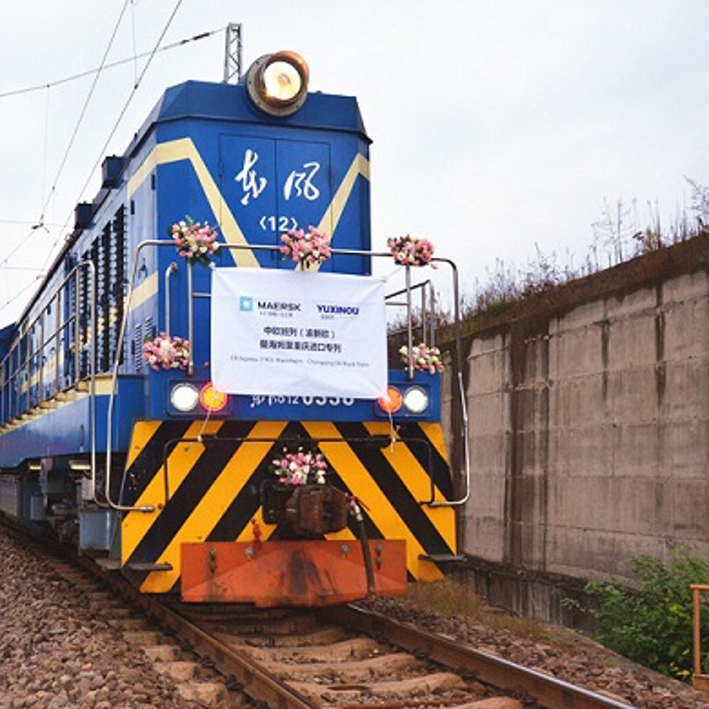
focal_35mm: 43
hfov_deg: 38.1
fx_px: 996
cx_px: 173
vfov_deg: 39.2
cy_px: 353
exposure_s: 1/250
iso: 1000
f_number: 11
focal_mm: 22
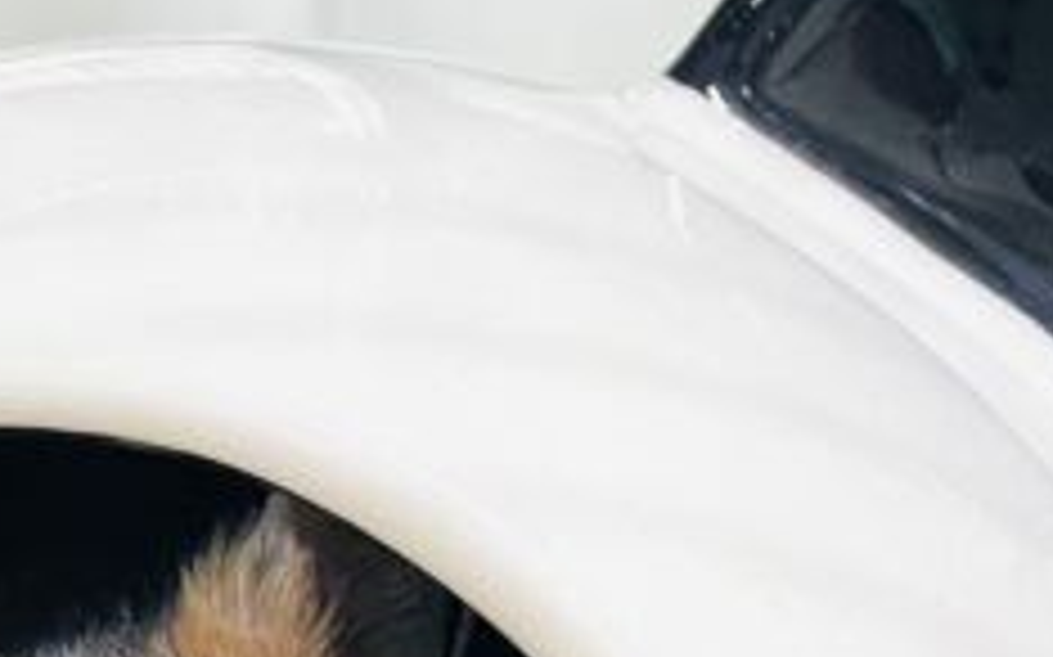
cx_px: -72
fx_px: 4331
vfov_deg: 8.5
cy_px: 968
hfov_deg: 13.6
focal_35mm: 151
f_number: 2
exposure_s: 1/100
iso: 160
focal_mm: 6
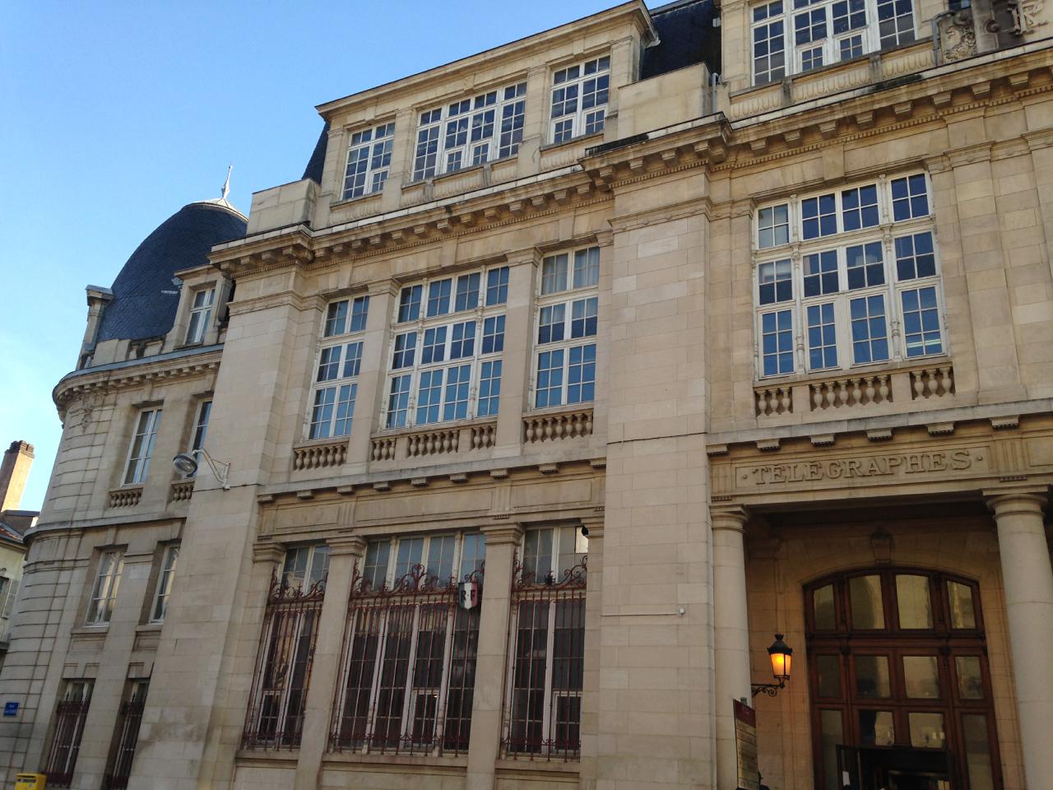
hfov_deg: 55.4
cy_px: 395
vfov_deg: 42.9
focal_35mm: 33
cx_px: 526
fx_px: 1004
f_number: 2.4
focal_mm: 4.12
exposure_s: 1/404
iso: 50
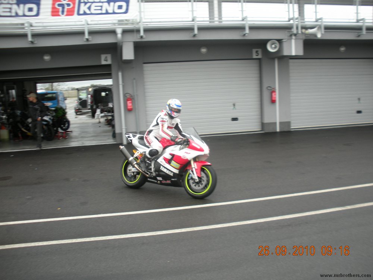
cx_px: 186
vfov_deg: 40.7
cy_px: 140
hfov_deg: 52.6
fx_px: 377
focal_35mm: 35
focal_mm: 6.3
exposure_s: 1/94
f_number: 3.5
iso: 64
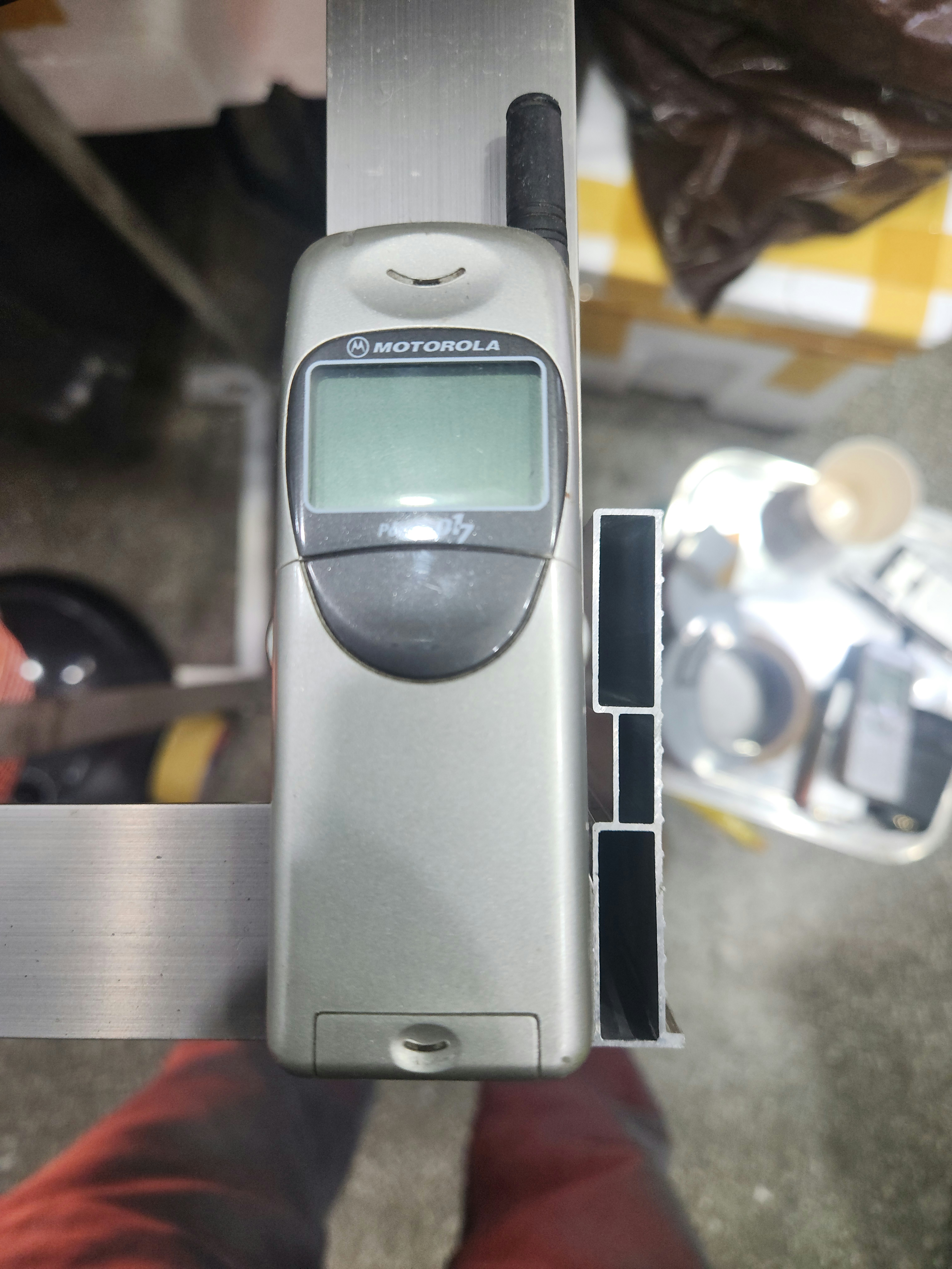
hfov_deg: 58.9
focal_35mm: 23
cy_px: 634
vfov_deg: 73.9
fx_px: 843
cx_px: 476
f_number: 1.8
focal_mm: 5.4
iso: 100
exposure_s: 1/60.2
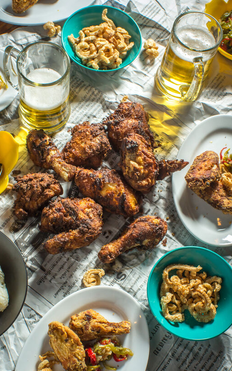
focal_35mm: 52
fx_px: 527
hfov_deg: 24.8
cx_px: 94
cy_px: 213
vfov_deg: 38.8
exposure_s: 1/125
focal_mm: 28
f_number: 8
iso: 400
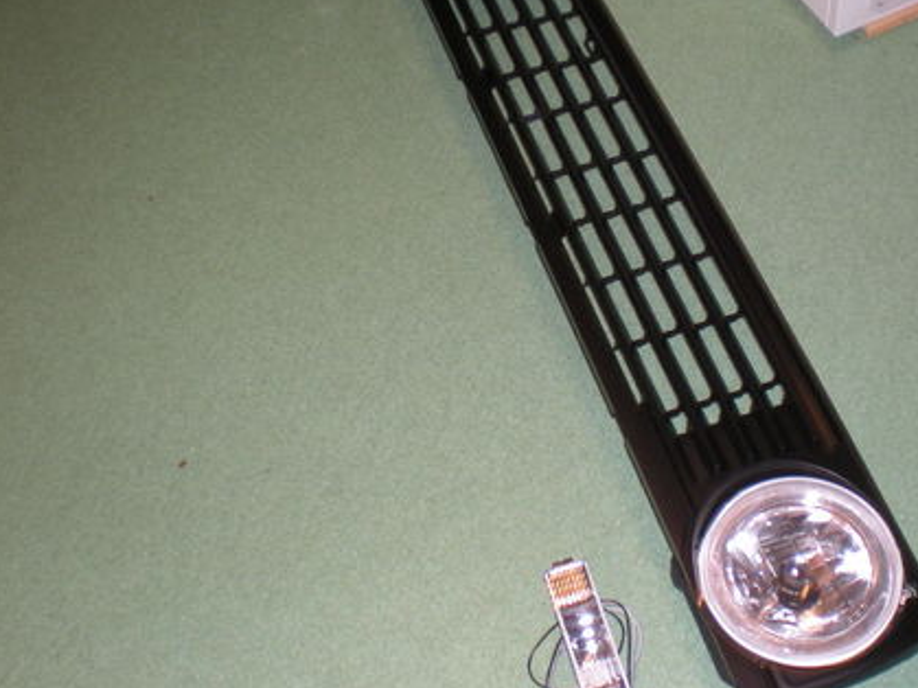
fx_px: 1538
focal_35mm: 58
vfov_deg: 25.0
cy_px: 202
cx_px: 550
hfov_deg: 33.1
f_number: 3.1
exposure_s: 1/60
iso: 124
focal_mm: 6.3
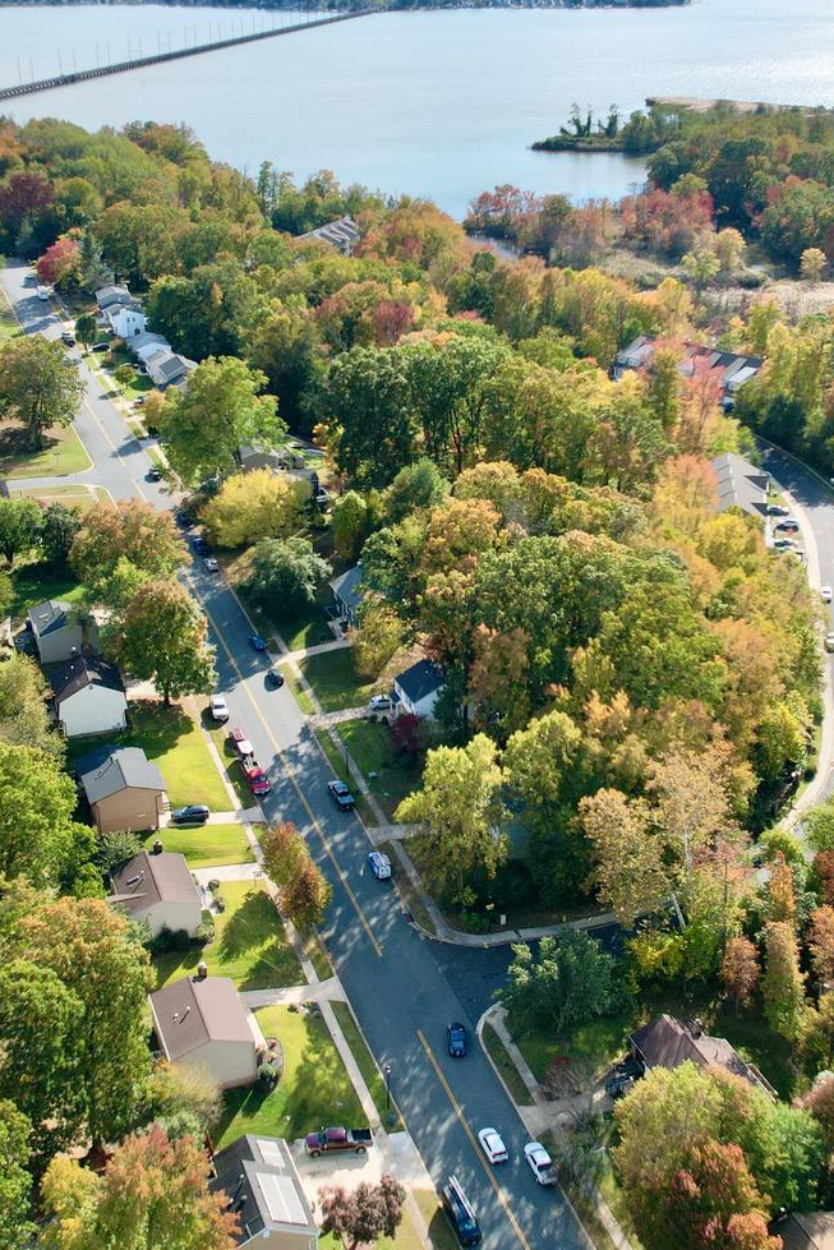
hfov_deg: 29.2
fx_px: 1598
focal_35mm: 46
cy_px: 508
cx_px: 462
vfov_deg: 42.6
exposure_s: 1/1600
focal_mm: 8.38
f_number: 2.8
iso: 100
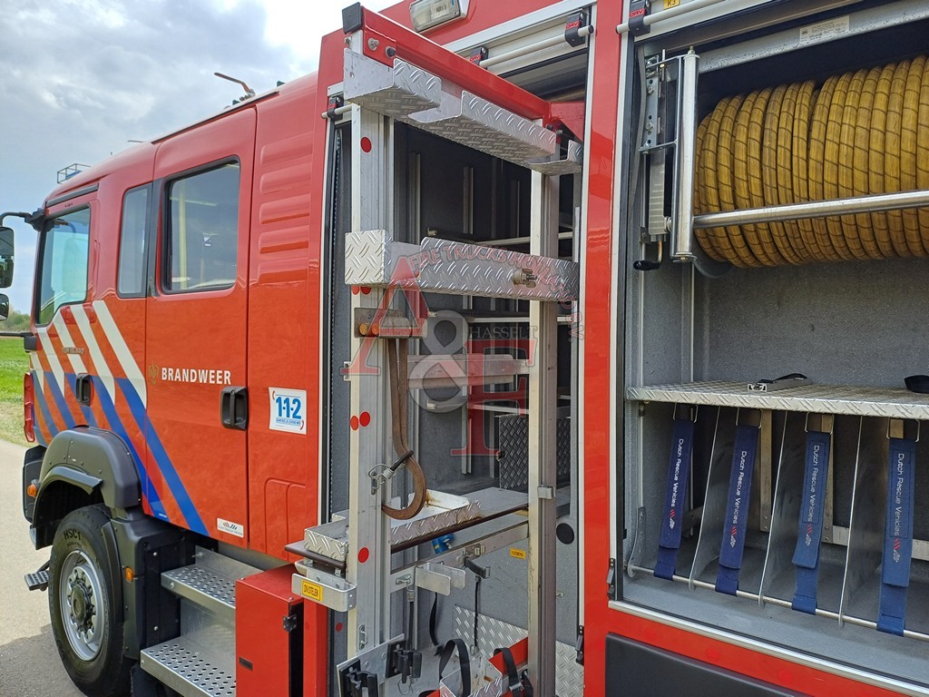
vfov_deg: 54.9
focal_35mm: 25
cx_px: 464
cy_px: 348
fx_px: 671
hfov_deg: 69.4
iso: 50
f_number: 1.8
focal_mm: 4.65
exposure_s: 1/382
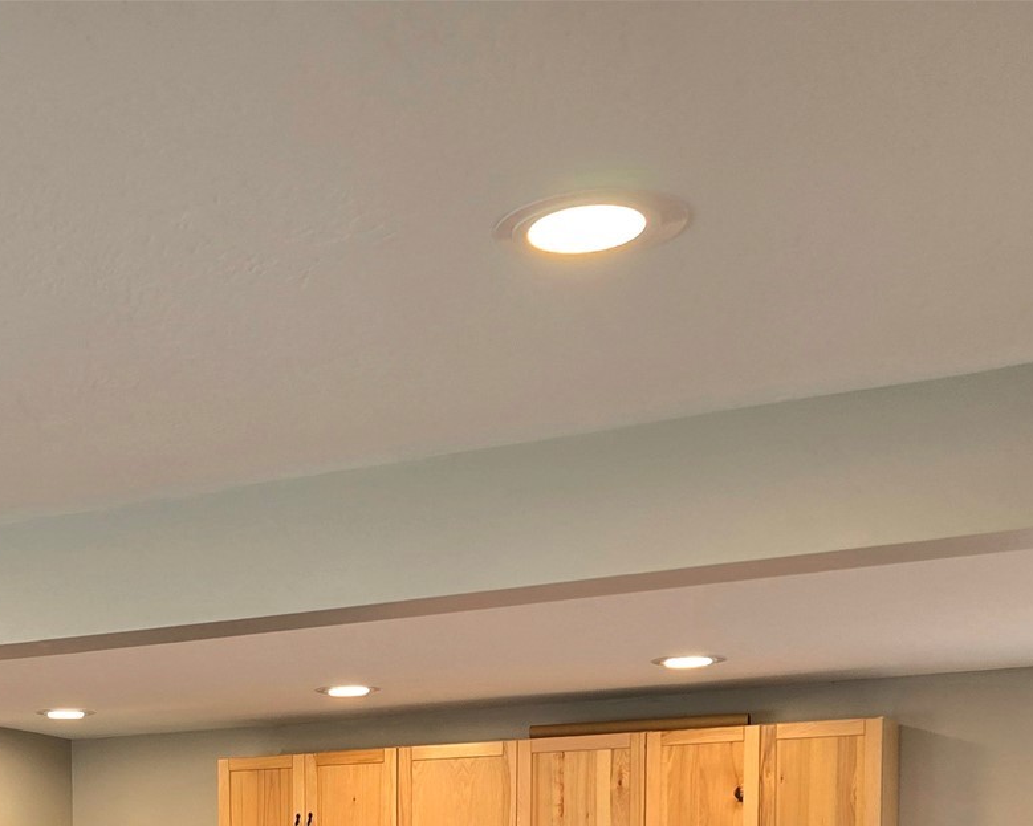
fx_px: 1804
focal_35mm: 59
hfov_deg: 30.8
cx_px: 150
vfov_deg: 23.4
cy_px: 1017
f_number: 1.7
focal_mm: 6.3
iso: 80
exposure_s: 1/120
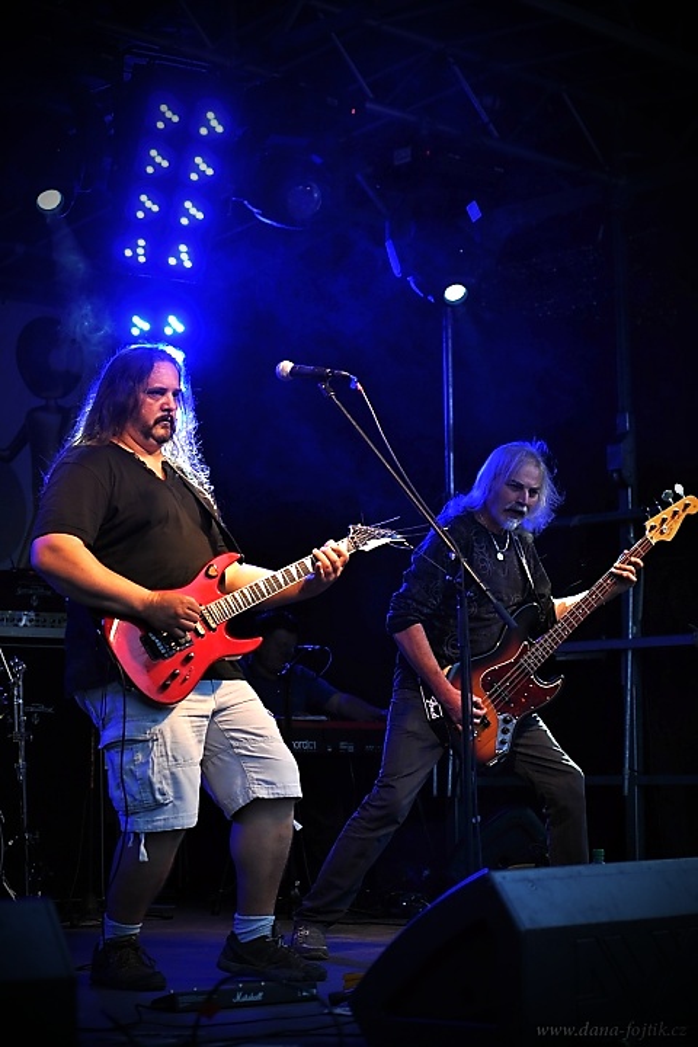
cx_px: 349
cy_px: 524
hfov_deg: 25.8
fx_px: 1527
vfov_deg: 37.9
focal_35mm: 52
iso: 200
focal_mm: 35
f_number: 1.8
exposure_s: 1/320
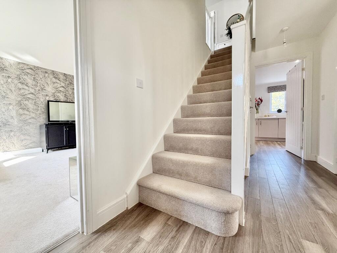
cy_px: 126
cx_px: 168
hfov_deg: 102.1
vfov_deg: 85.7
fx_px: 136
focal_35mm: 14
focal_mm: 2.22
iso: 250
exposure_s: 1/99
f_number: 2.2
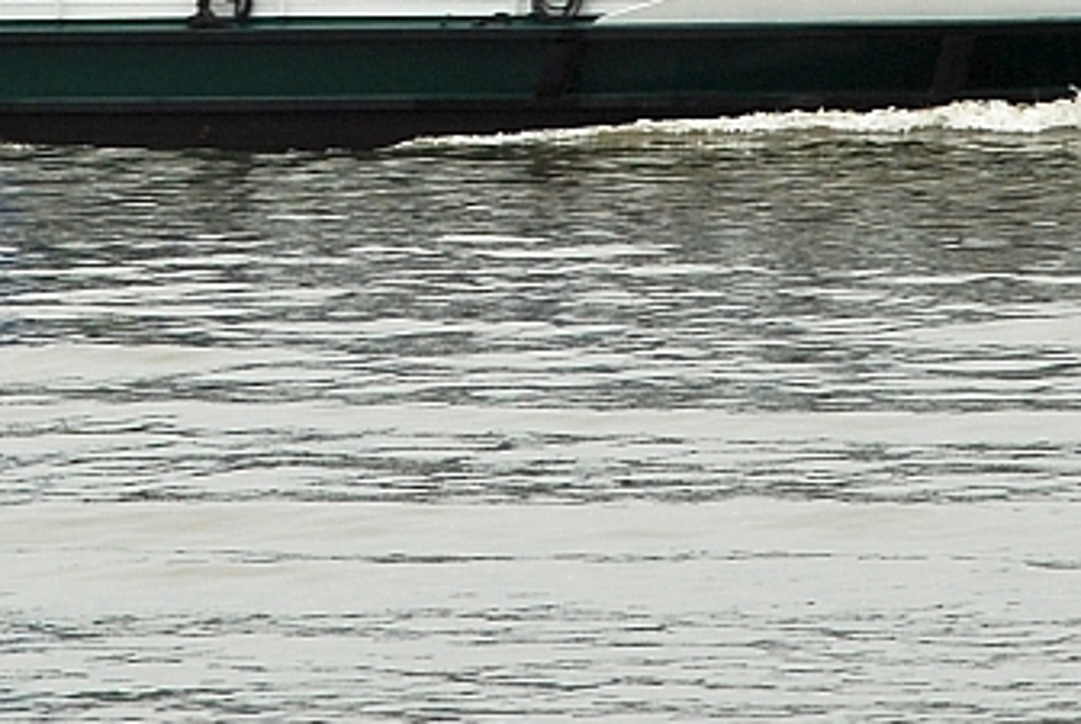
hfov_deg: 4.3
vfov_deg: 2.9
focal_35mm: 480
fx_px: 14418
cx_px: 347
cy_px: -311
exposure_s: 1/125
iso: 200
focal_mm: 105
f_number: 5.6
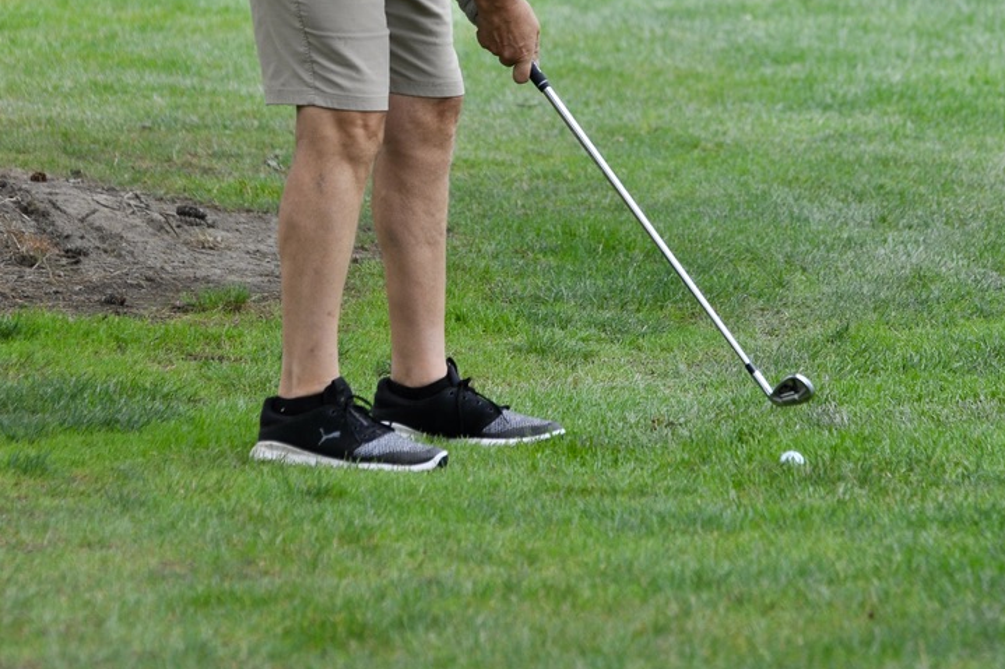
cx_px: 502
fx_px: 11387
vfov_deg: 3.4
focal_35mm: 408
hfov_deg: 5.1
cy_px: 29
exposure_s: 1/250
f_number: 5.6
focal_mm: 180
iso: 200
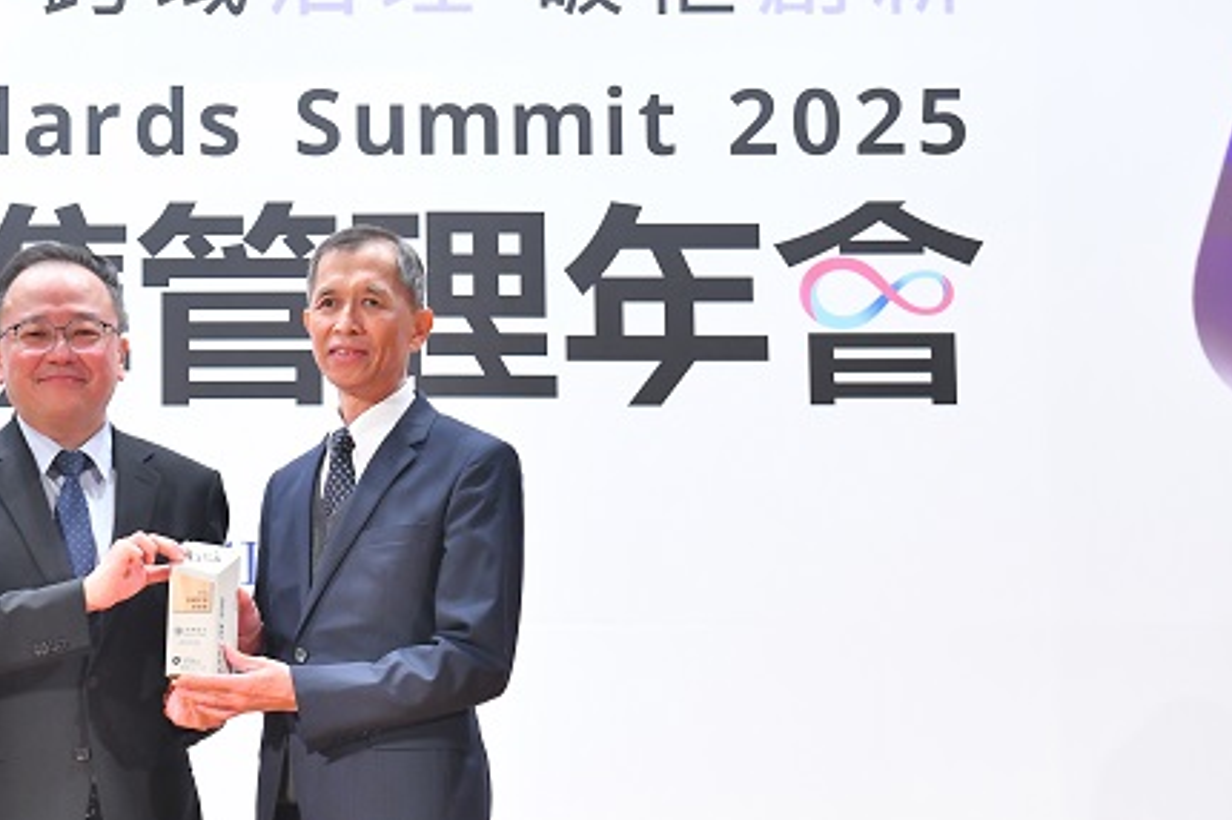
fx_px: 3693
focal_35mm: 108
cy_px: 480
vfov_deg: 12.7
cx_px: 158
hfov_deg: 18.7
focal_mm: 58
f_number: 5.6
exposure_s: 1/90
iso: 1600
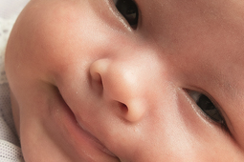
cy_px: 35
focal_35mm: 165
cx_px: 153
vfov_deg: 8.3
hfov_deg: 12.4
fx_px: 1118
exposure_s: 1/125
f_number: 4
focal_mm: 35
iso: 160
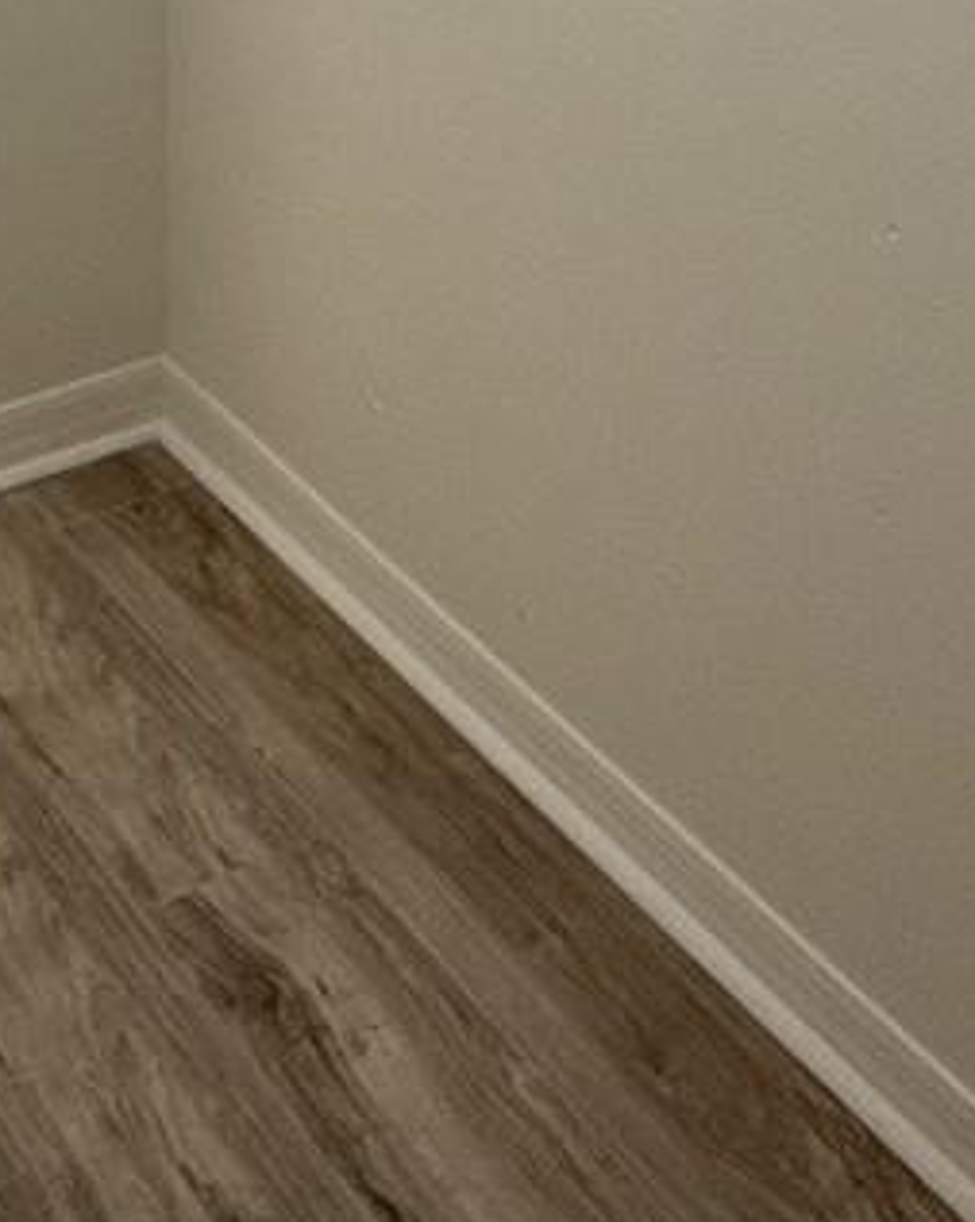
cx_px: 193
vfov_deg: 23.0
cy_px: -547
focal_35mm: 69
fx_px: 2492
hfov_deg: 21.8
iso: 250
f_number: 2.2
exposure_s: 1/120
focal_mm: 2.22
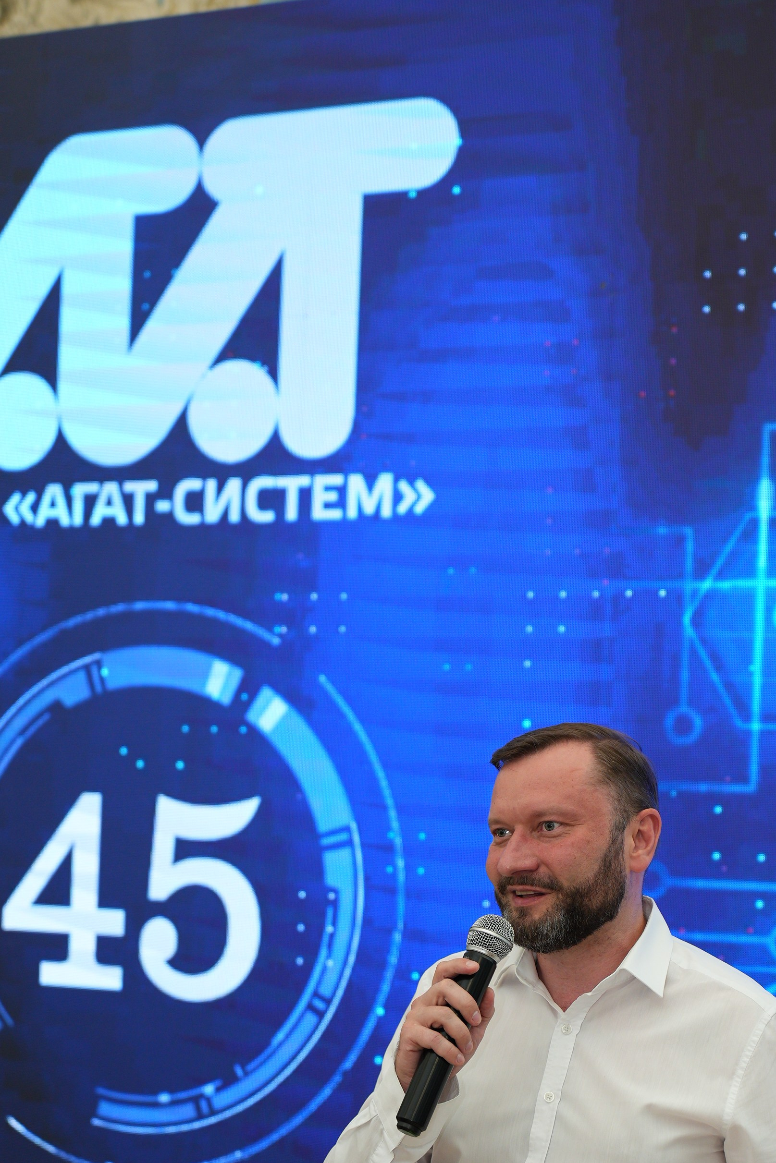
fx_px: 2198
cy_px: 771
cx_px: 423
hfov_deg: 20.0
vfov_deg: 29.5
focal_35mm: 68
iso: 640
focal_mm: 47
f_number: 2.8
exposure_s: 1/200
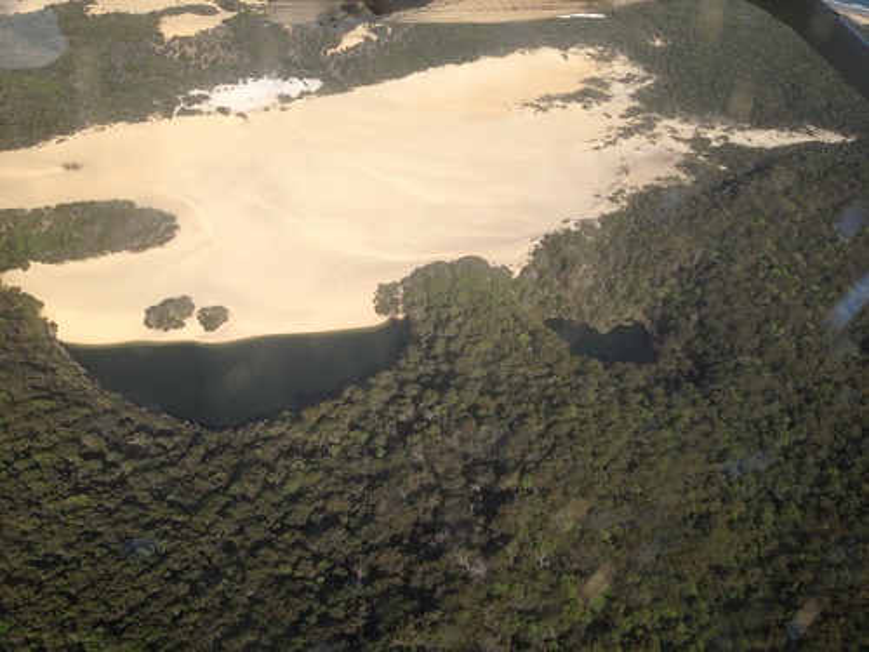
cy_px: 326
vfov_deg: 40.7
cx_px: 434
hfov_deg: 52.6
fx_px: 879
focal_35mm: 35
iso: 50
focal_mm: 4.28
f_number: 2.4
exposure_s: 1/2045
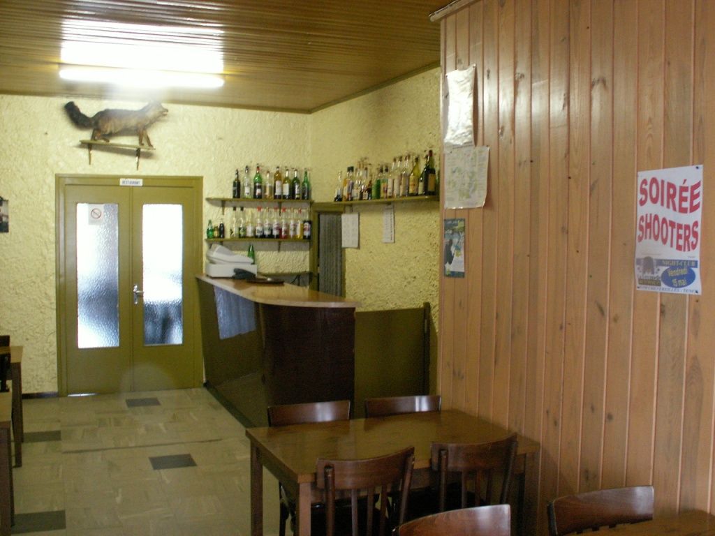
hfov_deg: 52.6
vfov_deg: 40.7
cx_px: 358
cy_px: 268
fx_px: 723
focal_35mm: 35
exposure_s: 1/5
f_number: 2.8
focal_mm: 5.86
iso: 160
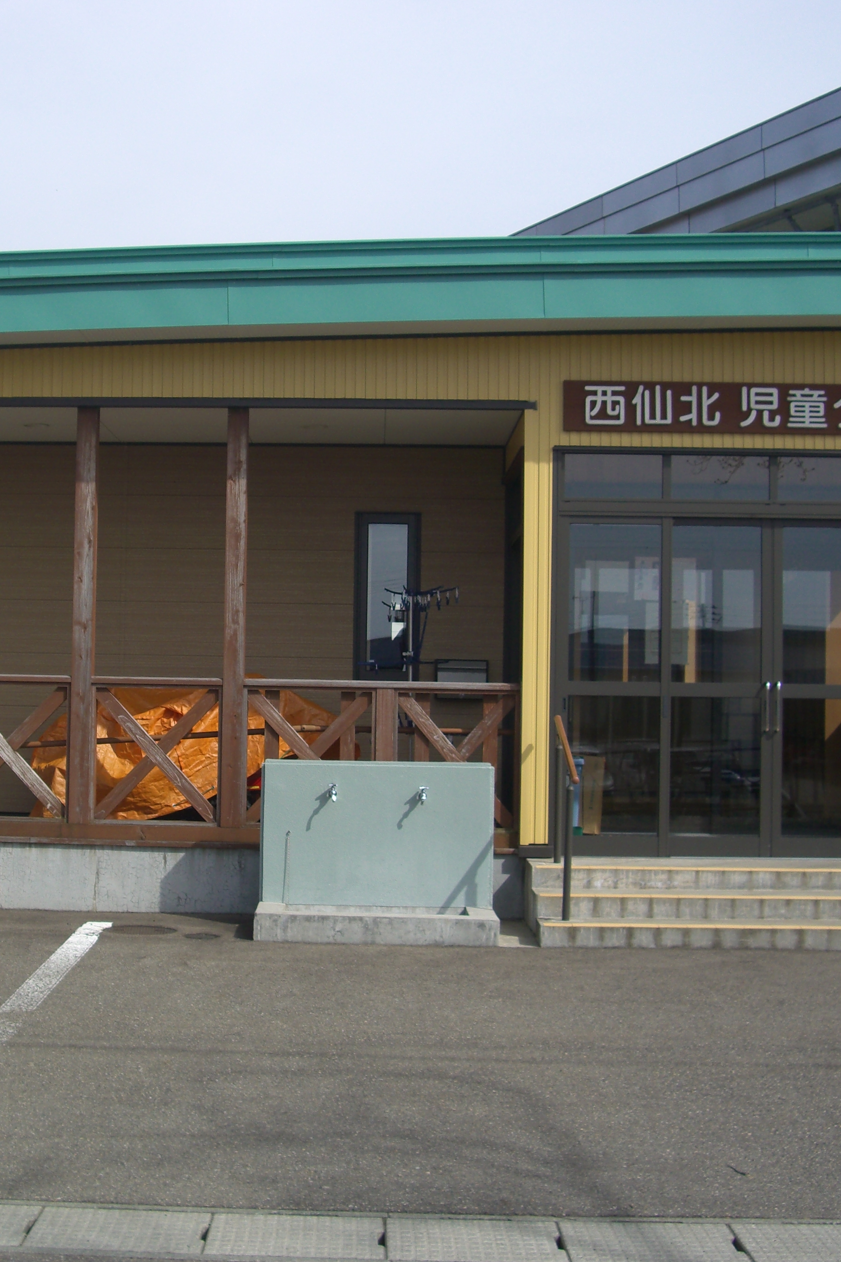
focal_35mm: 53
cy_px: 629
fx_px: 1857
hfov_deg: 25.4
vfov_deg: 37.5
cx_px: 264
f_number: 5.6
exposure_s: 1/320
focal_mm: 7.9
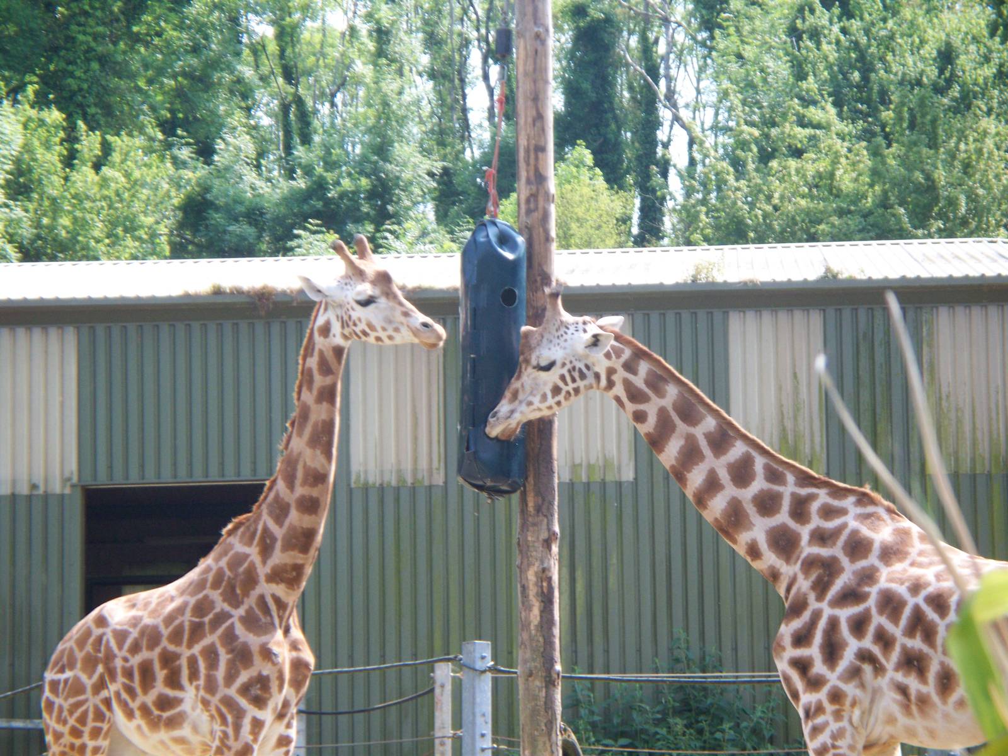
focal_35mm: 180
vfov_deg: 8.2
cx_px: 504
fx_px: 5242
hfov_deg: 11.0
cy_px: 378
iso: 160
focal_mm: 37.7
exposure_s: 1/200
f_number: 5.1
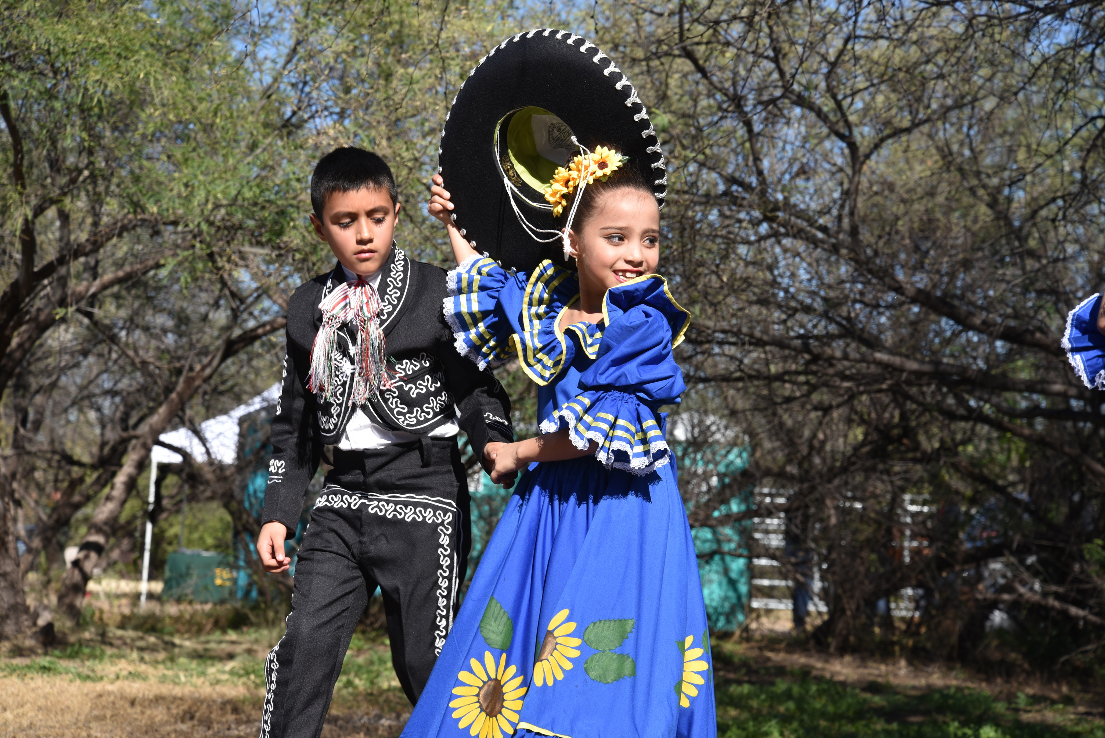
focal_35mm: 85
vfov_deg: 16.1
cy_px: 369
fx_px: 2610
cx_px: 552
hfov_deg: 23.9
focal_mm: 85
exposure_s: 1/250
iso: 100
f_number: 8
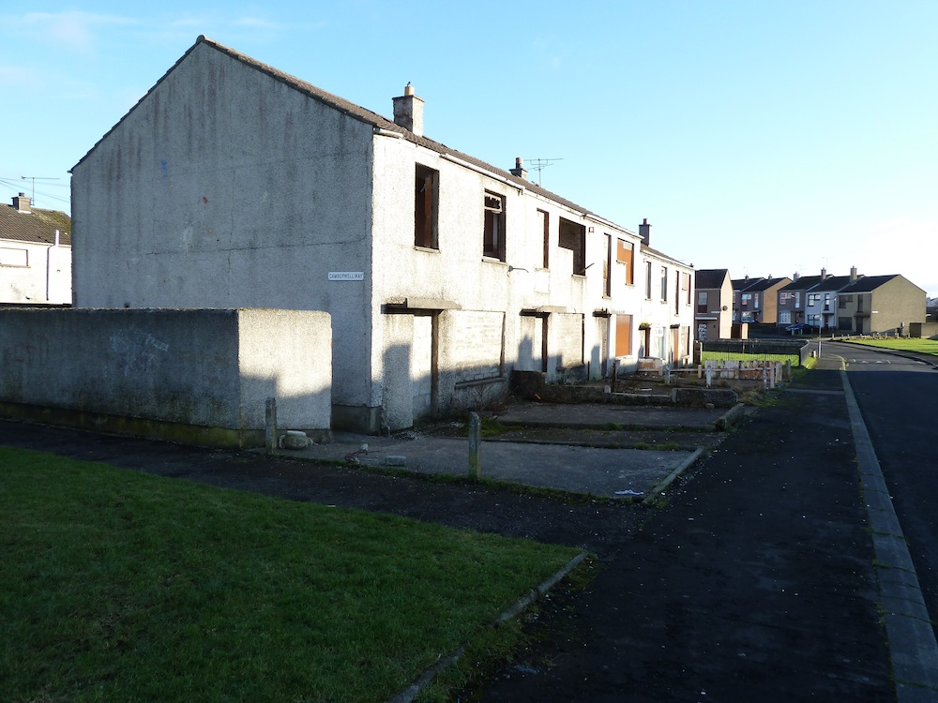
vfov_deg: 54.9
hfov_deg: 69.4
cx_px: 469
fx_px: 677
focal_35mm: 25
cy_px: 352
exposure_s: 1/200
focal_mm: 4.1
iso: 80
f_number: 4
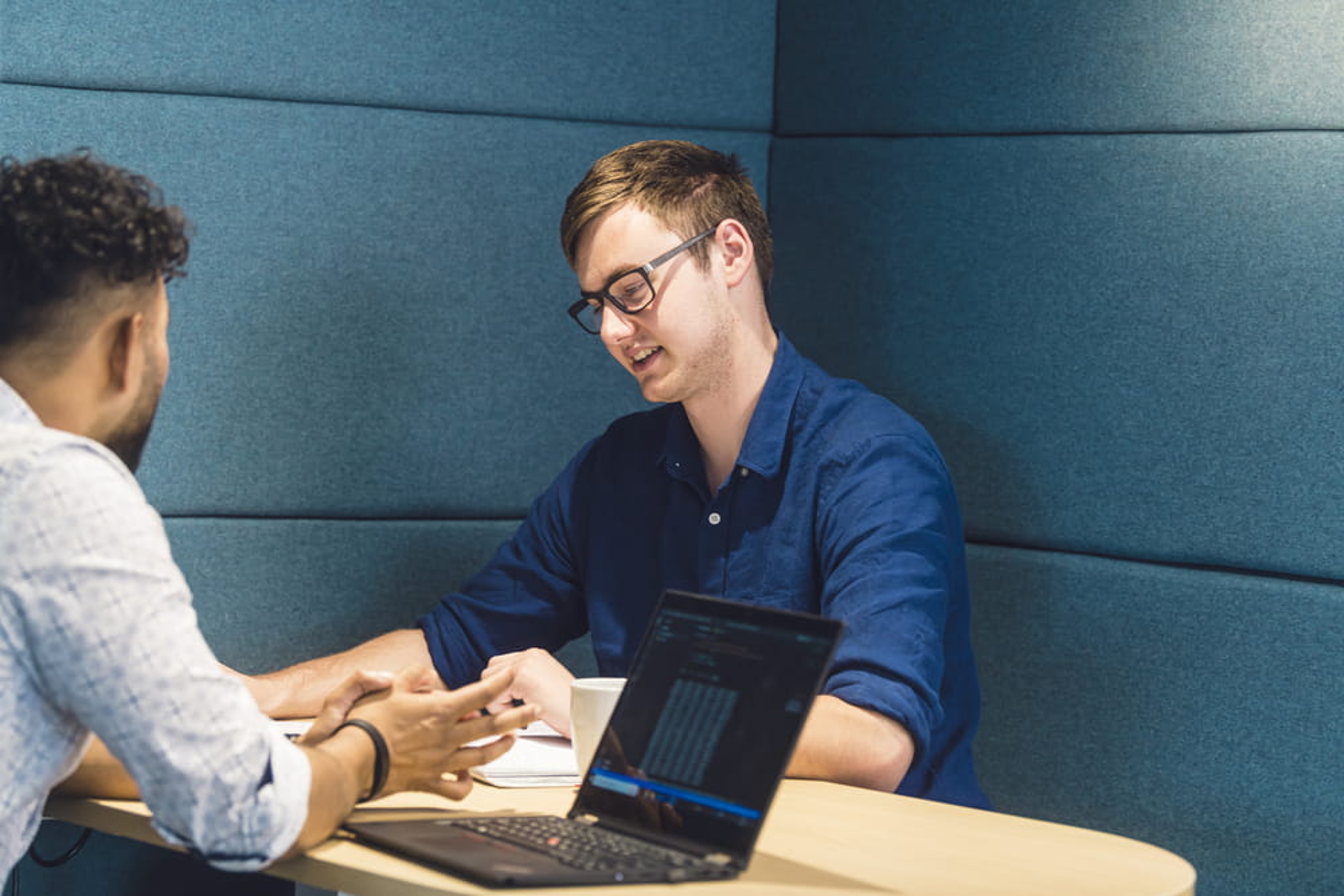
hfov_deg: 20.0
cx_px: 672
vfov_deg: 13.4
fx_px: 3808
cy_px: 448
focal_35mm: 102
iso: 400
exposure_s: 1/50
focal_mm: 102
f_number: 4
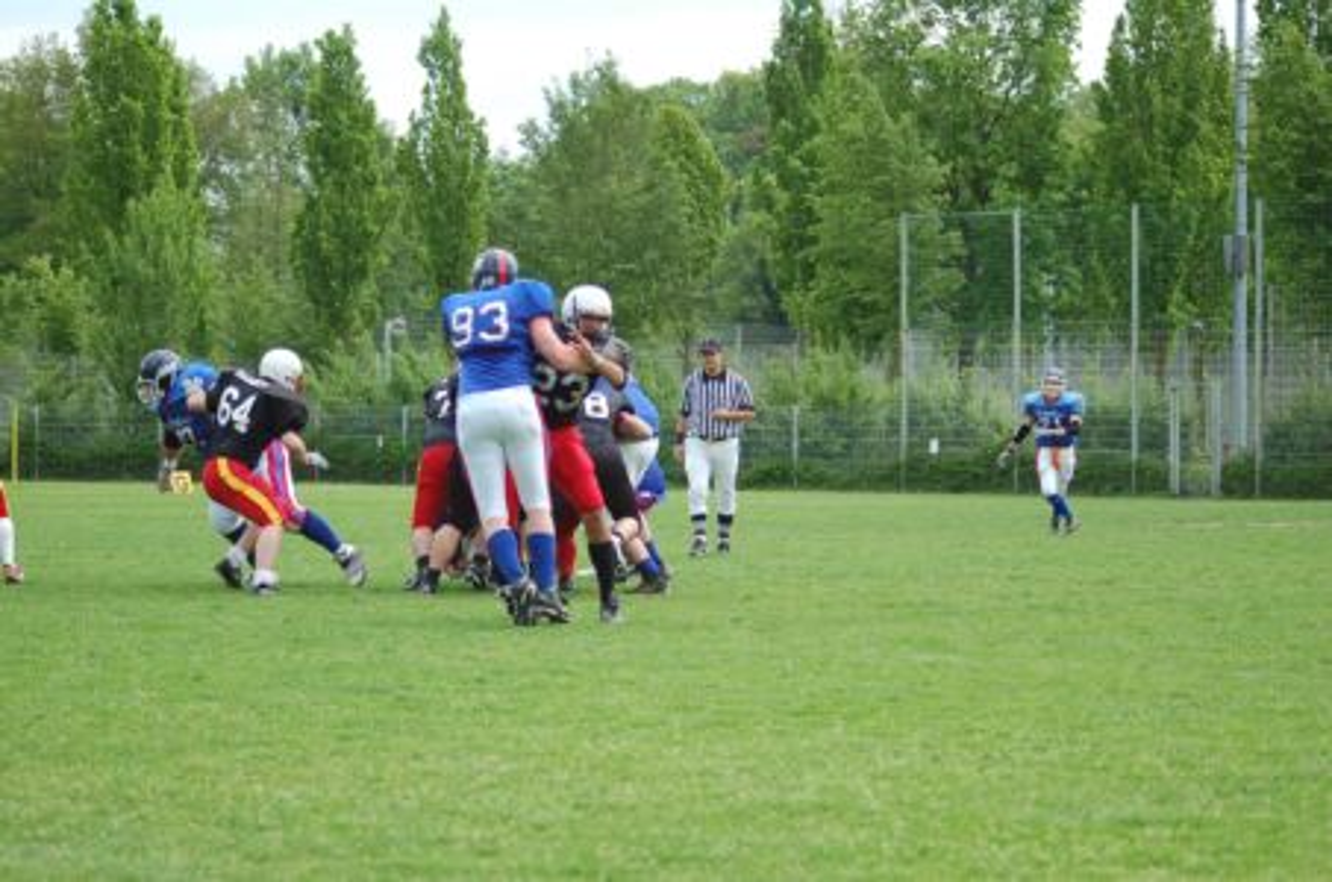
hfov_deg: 19.5
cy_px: 441
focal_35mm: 105
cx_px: 666
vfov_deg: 13.0
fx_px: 3877
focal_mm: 70
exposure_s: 1/1000
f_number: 4
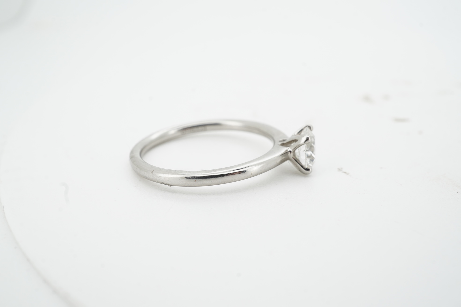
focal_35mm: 45
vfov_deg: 29.9
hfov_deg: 43.6
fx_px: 576
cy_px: 154
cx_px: 230
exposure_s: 1/100
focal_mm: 30
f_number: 22
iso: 200
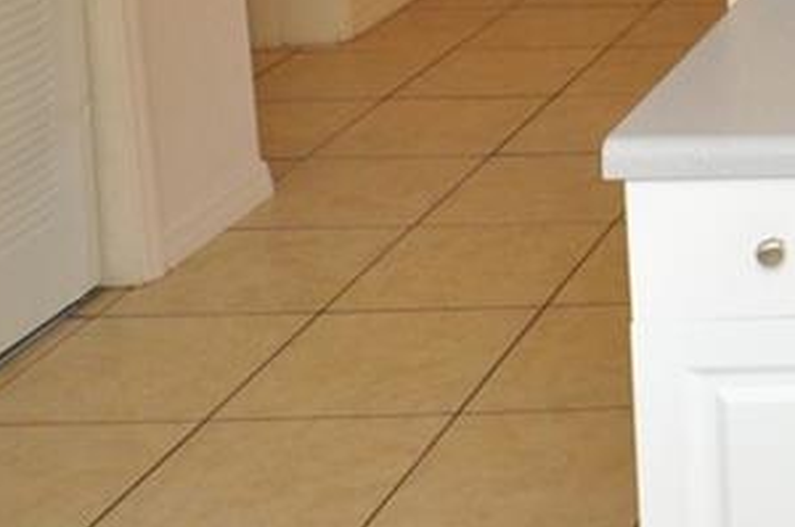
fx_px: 1764
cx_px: 1458
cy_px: -267
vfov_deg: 15.6
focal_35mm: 80
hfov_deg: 19.0
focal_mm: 10
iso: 800
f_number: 4
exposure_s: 1/60
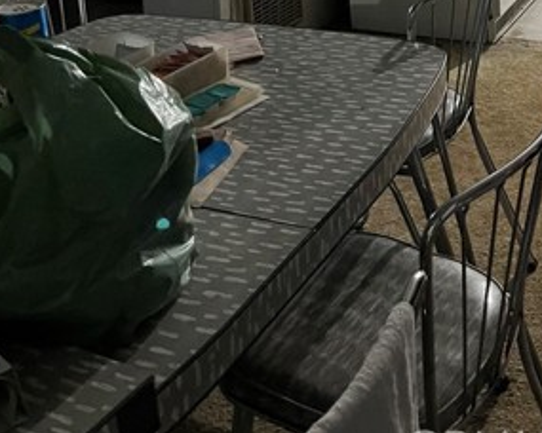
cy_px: -133
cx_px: 434
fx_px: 914
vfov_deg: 23.5
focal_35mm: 57
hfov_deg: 32.1
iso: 400
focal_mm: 5.1
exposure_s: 1/40
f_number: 1.6
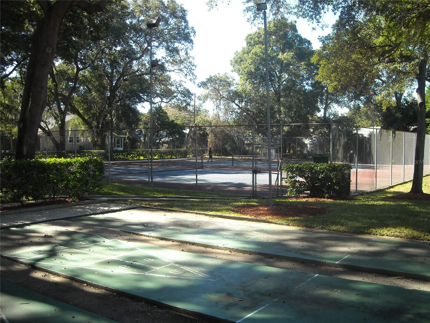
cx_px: 215
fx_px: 435
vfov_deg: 40.7
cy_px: 162
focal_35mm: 35
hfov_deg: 52.6
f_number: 2.8
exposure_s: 1/201
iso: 64
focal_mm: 5.7
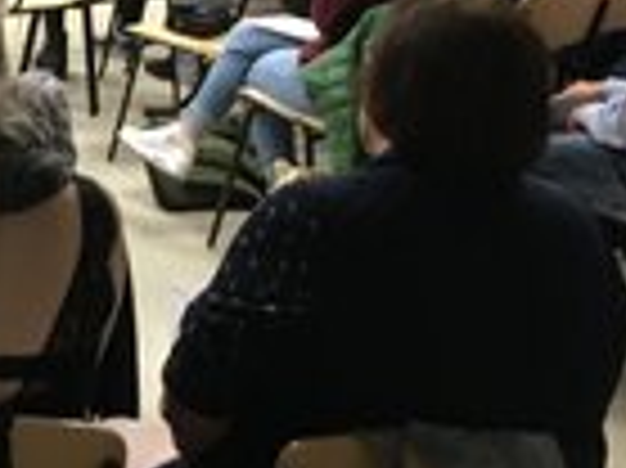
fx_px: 1698
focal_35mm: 94
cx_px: -369
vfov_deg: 15.2
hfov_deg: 18.1
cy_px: -94
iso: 200
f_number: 2.2
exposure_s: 1/33
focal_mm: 4.15
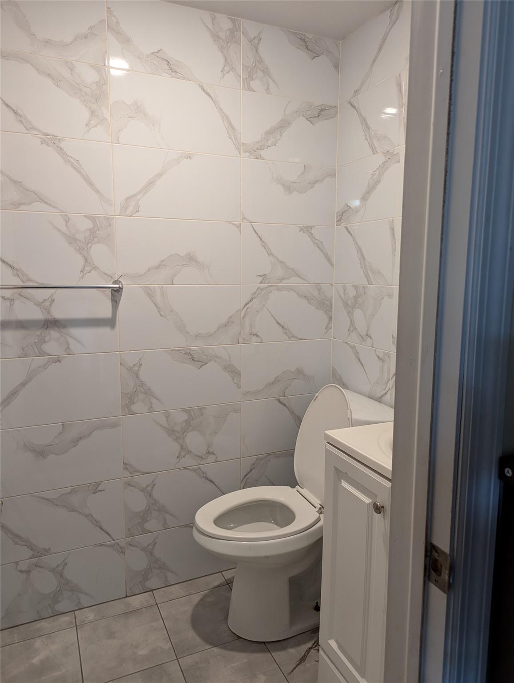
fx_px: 474
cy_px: 342
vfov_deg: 71.5
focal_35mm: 24
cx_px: 257
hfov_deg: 56.9
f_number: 1.85
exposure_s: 1/40
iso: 161
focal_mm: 6.81
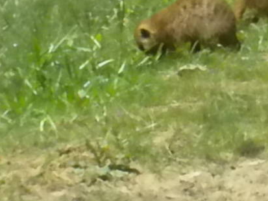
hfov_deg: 5.0
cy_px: -39
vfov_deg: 3.8
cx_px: 504
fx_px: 2997
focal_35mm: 387
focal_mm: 17.7
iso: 640
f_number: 14
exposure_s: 1/148
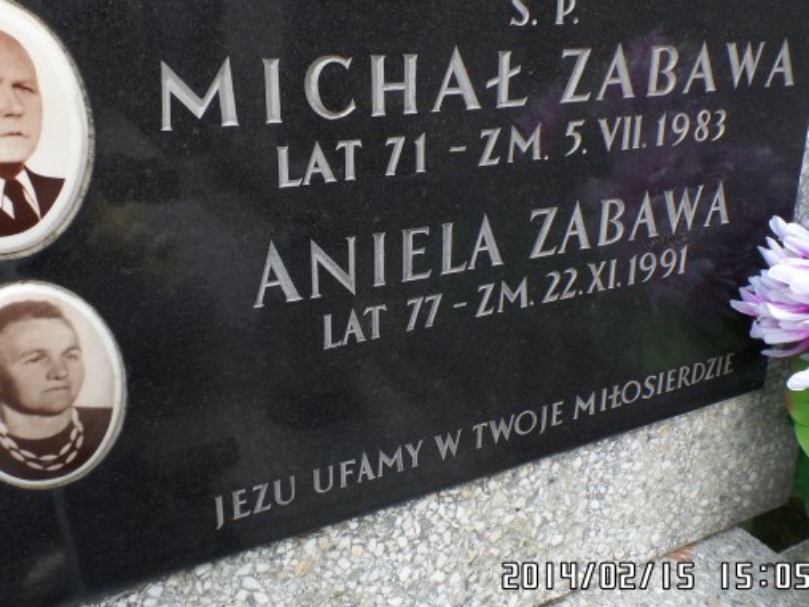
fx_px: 678
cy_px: 249
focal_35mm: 29
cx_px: 374
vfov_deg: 48.0
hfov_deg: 61.6
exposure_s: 1/90
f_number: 3.5
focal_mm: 4.1
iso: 100
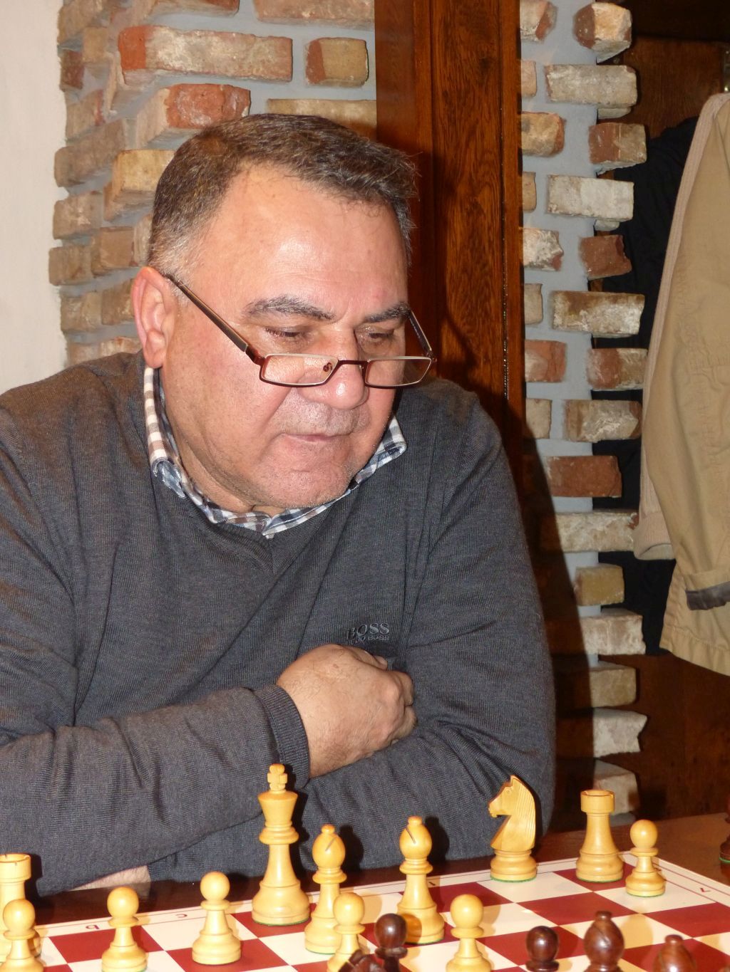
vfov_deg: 35.5
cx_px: 365
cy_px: 486
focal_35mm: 54
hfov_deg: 27.0
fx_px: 1518
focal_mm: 9.8
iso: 400
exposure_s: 1/30
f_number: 2.8
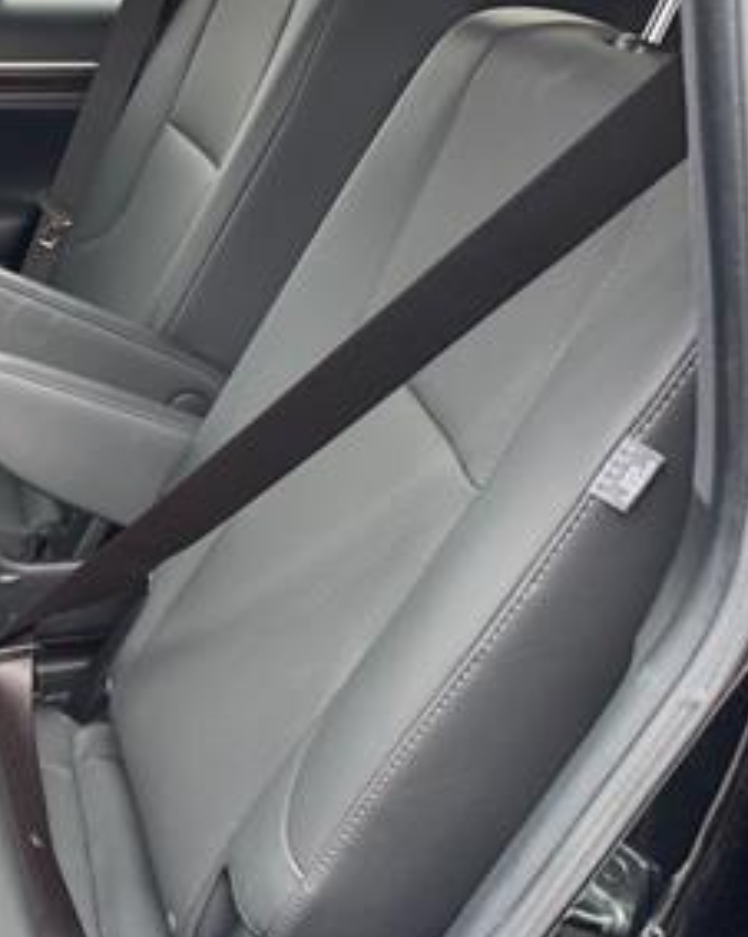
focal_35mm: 53
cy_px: 583
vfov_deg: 35.2
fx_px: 1468
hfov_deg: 26.2
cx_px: -86
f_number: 1.78
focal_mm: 6.76
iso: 125
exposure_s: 1/121
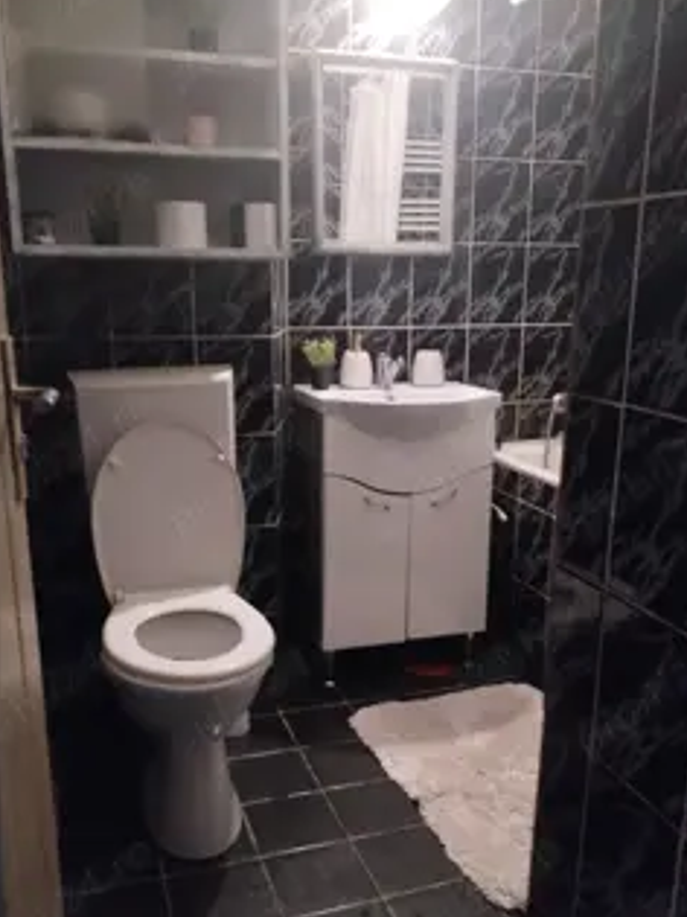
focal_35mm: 33
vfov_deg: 55.2
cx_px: 364
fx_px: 874
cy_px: 512
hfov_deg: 42.9
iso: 1712
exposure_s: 1/16.7
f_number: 1.8
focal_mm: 4.75
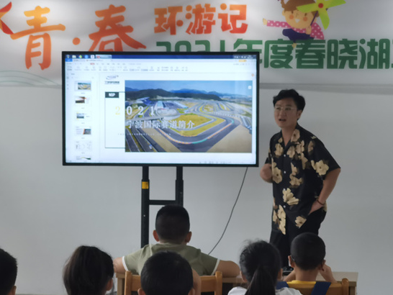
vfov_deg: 12.1
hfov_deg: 16.0
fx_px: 1397
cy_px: 159
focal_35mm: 123
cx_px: 179
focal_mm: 7.48
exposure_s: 1/50
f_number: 2.4
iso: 125
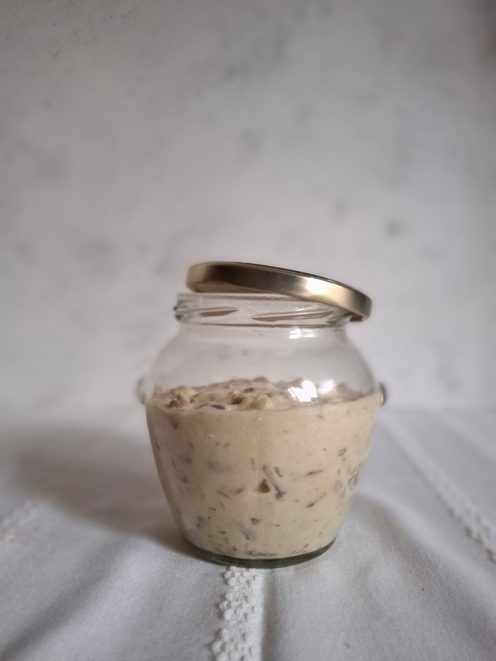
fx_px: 478
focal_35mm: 25
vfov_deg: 69.4
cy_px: 330
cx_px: 248
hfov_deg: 54.9
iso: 400
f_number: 1.8
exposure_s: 1/25
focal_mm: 4.69
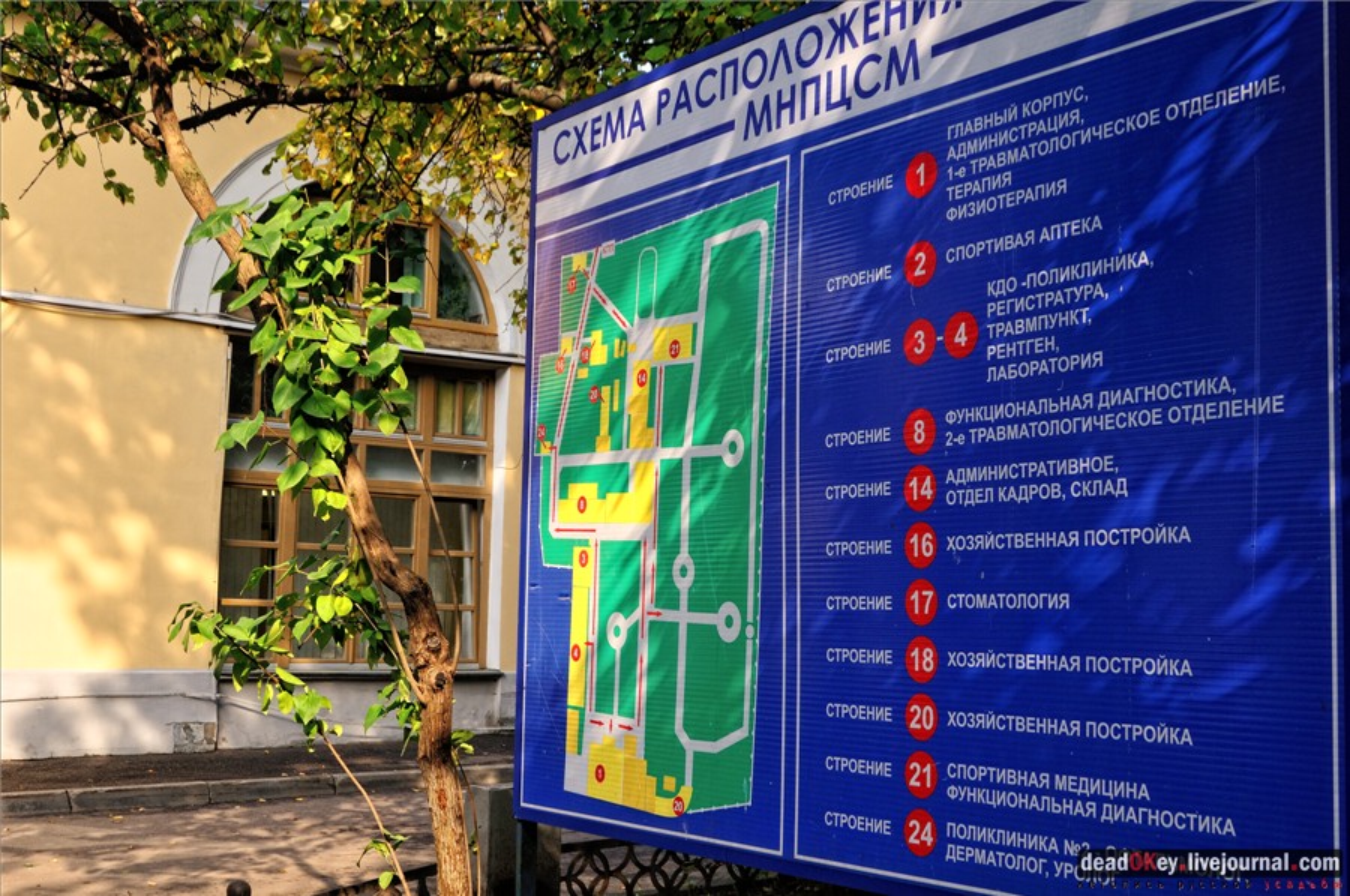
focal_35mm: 48
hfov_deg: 41.2
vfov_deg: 28.0
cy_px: 448
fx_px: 1797
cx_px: 675
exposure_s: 1/100
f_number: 9
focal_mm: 32
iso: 250
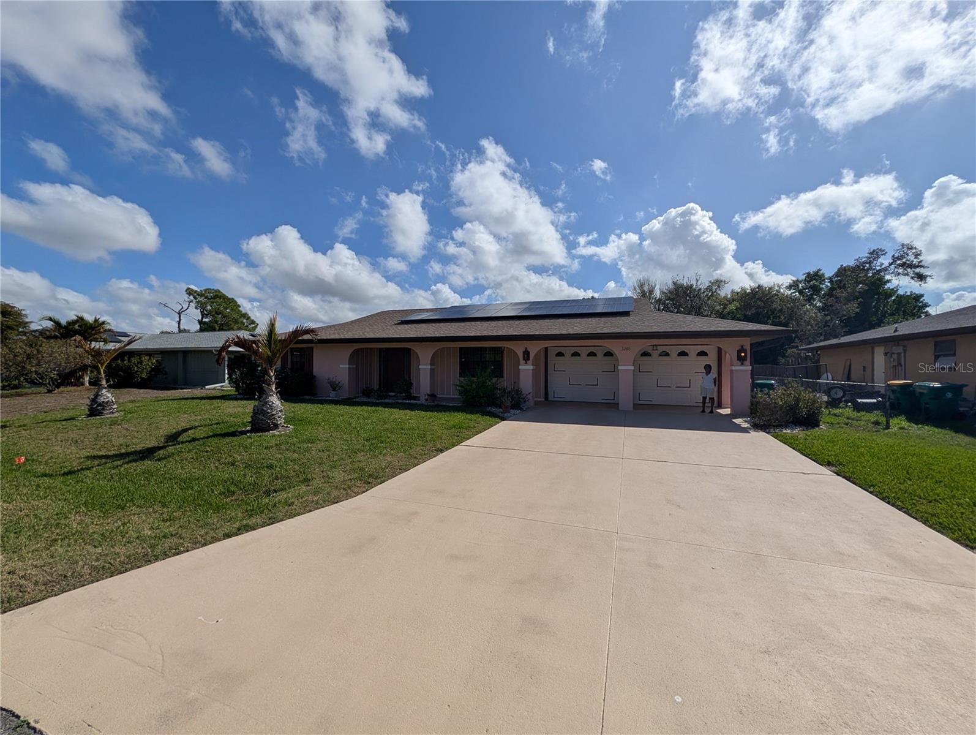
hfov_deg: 110.5
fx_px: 339
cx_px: 488
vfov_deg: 94.6
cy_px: 368
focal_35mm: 12
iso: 50
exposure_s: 1/8333
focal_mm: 2.02
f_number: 1.7
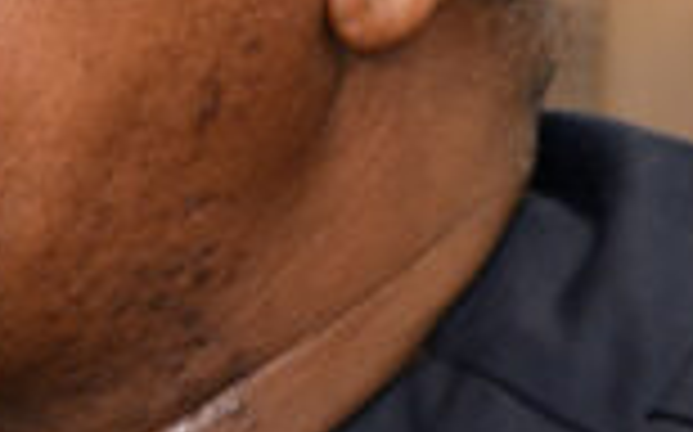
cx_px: -104
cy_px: 54
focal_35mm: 1522
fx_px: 28724
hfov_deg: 1.4
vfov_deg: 0.9
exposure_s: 1/100
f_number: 5.6
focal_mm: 300
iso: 2500
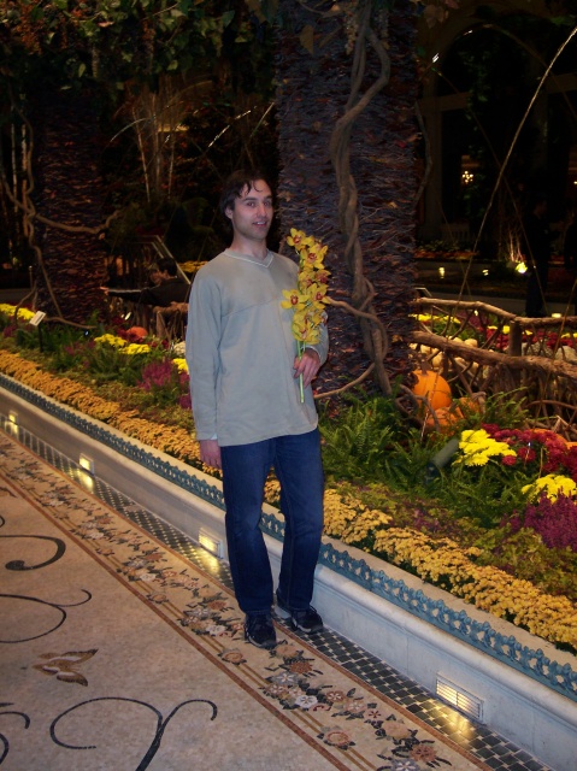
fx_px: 846
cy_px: 386
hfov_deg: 37.7
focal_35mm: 38
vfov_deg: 49.0
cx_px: 288
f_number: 2.8
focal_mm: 8
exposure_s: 1/30
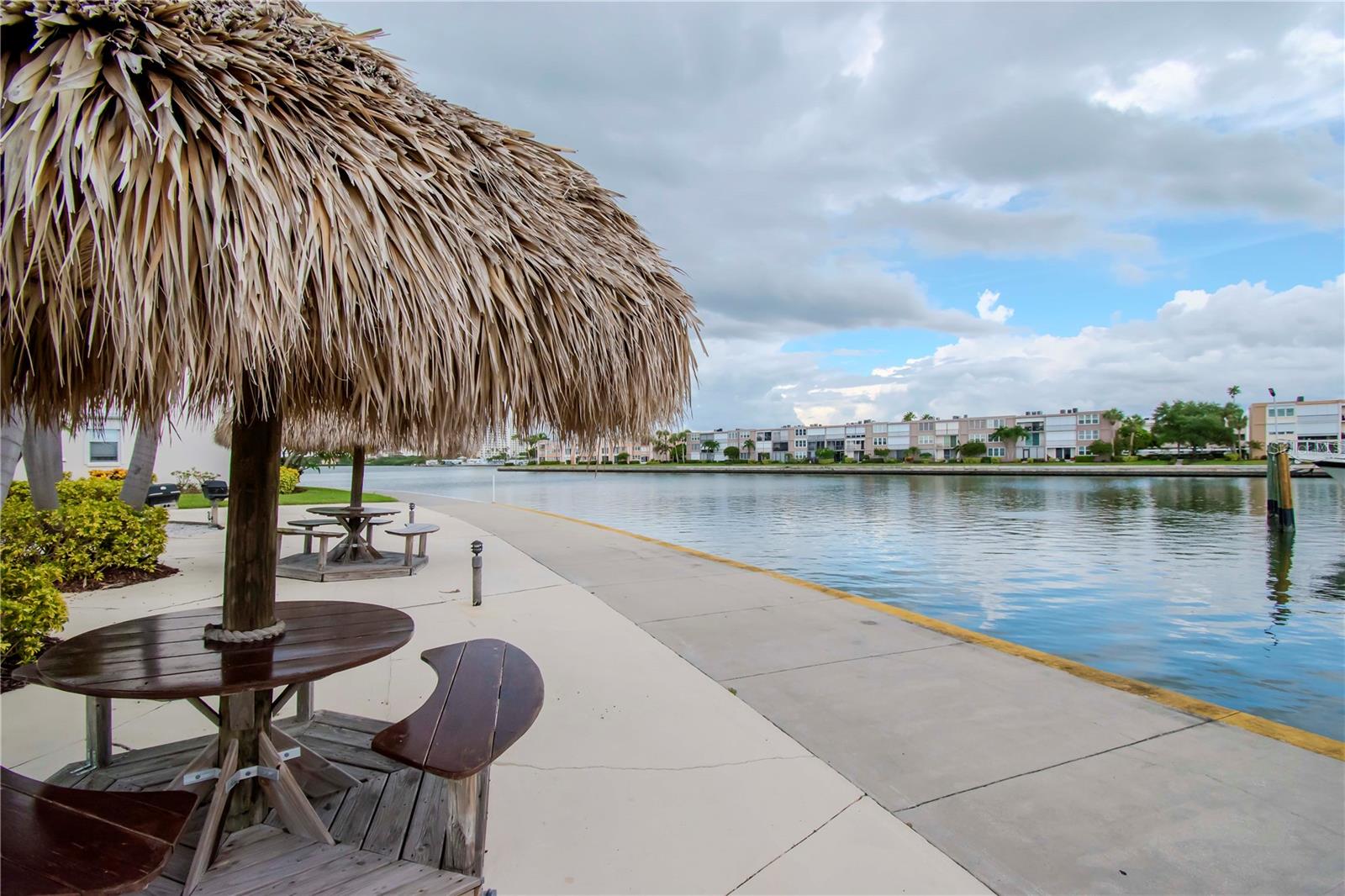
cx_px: 672
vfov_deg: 77.3
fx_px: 560
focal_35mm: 15
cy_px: 448
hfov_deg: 100.4
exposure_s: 1/2000
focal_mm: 10
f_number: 6.3
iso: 800
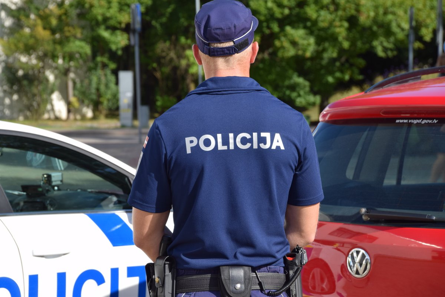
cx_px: 222
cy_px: 148
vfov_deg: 8.3
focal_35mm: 165
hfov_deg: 12.4
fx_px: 2040
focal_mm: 110
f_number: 10
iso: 200
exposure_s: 1/400
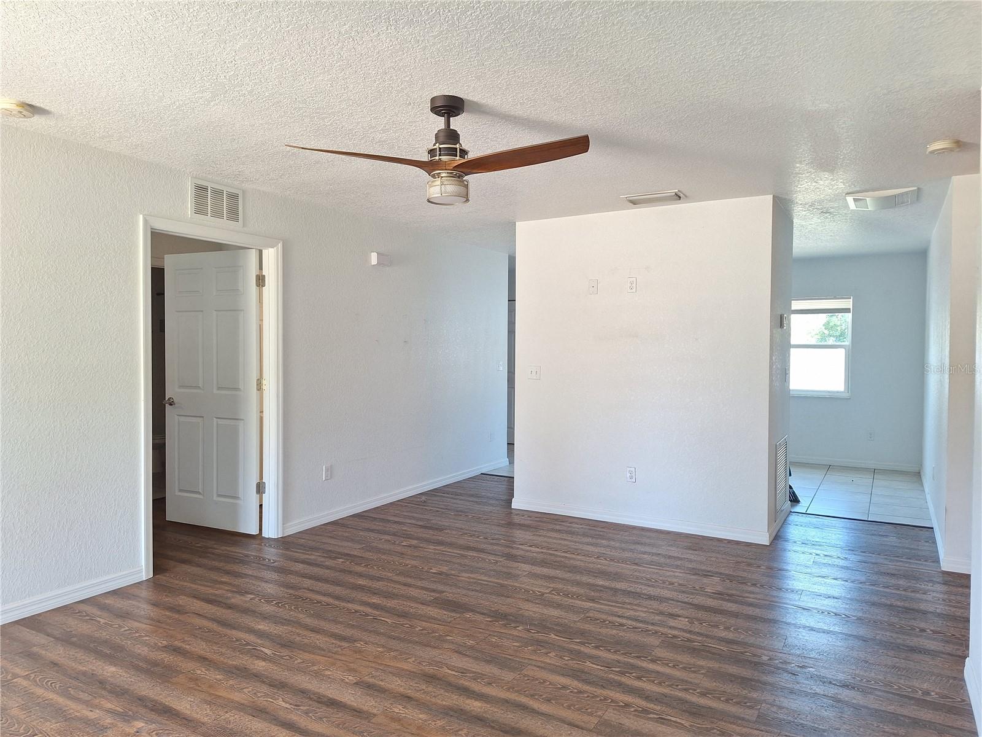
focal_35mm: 23
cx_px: 491
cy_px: 368
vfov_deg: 58.9
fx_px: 652
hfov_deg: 73.9
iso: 64
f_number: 1.8
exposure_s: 1/40
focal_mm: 5.54
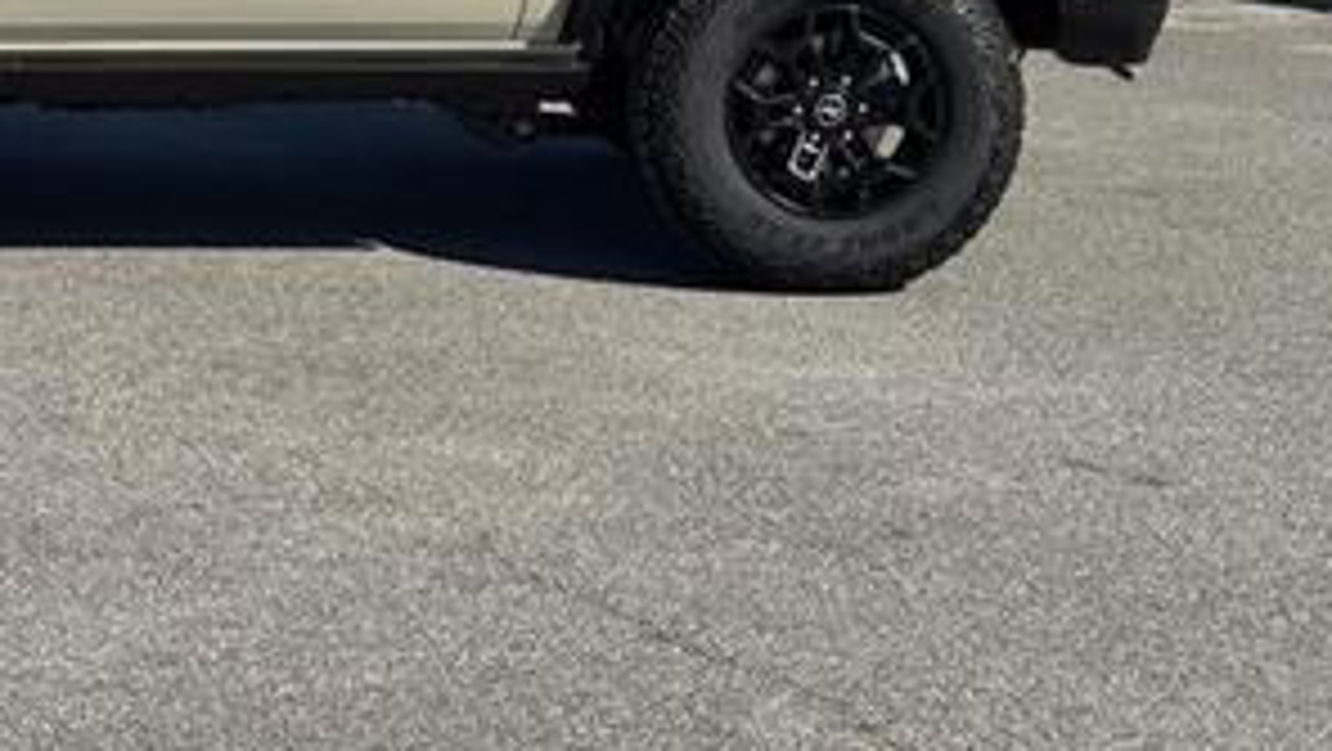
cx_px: 230
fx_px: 3146
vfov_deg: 13.4
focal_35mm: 89
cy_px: -72
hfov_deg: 23.5
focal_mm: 6.76
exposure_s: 1/7092
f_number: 1.78
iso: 64
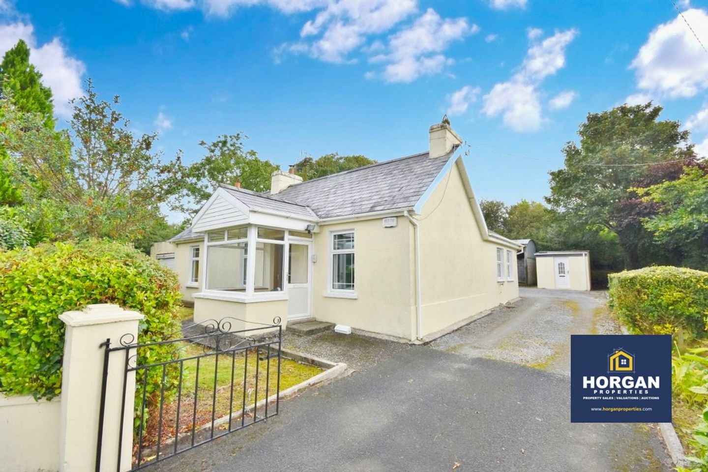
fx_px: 295
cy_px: 236
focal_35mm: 15
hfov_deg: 100.4
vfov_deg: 77.3
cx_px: 354
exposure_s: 1/500
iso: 400
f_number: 8
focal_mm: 10
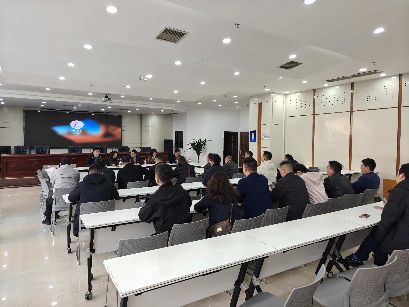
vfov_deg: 58.9
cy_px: 154
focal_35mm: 23
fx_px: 272
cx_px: 204
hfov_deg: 73.9
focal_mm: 6.06
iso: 64
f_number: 1.6
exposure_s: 1/100
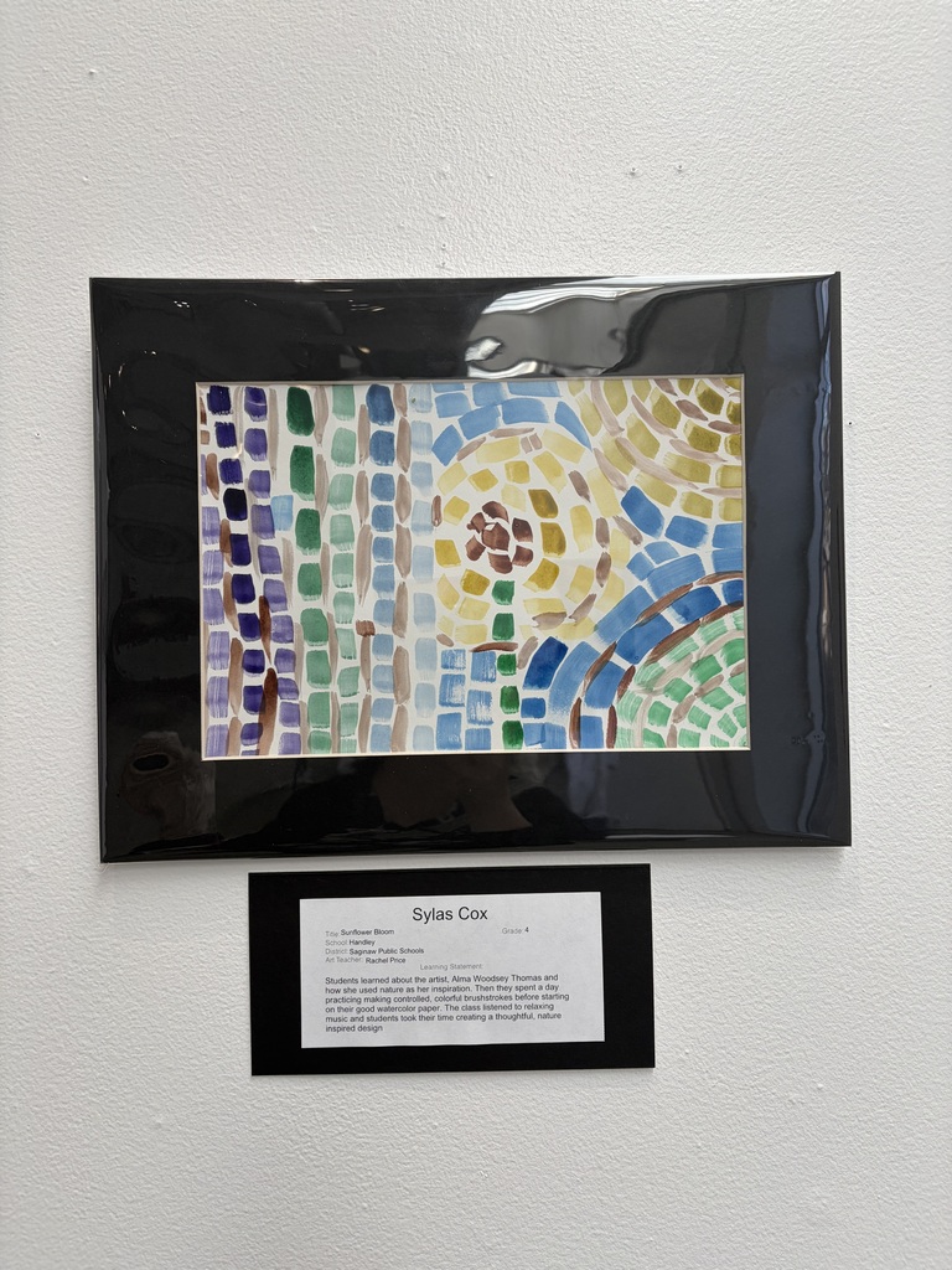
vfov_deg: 67.3
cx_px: 476
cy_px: 635
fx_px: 953
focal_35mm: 26
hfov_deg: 53.1
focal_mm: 5.96
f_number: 1.6
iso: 50
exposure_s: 1/120
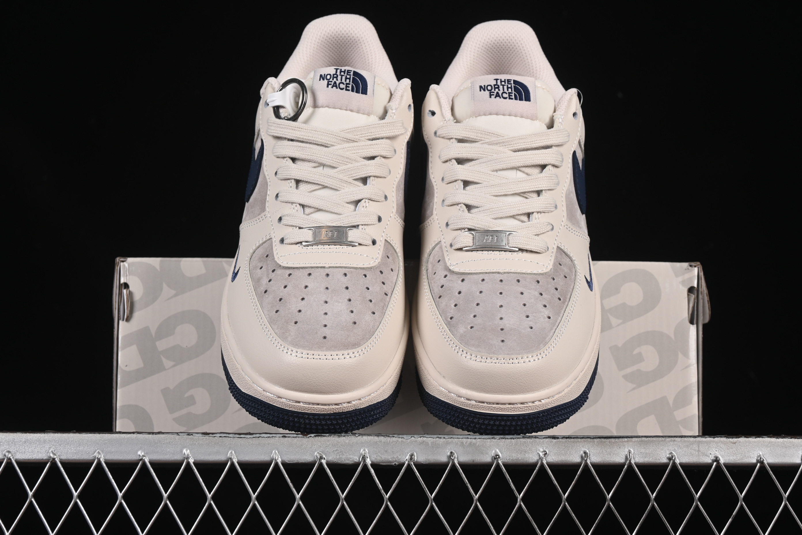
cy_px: 268
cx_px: 401
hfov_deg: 27.0
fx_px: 1671
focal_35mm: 75
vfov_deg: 18.2
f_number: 8
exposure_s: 1/80
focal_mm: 50
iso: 160
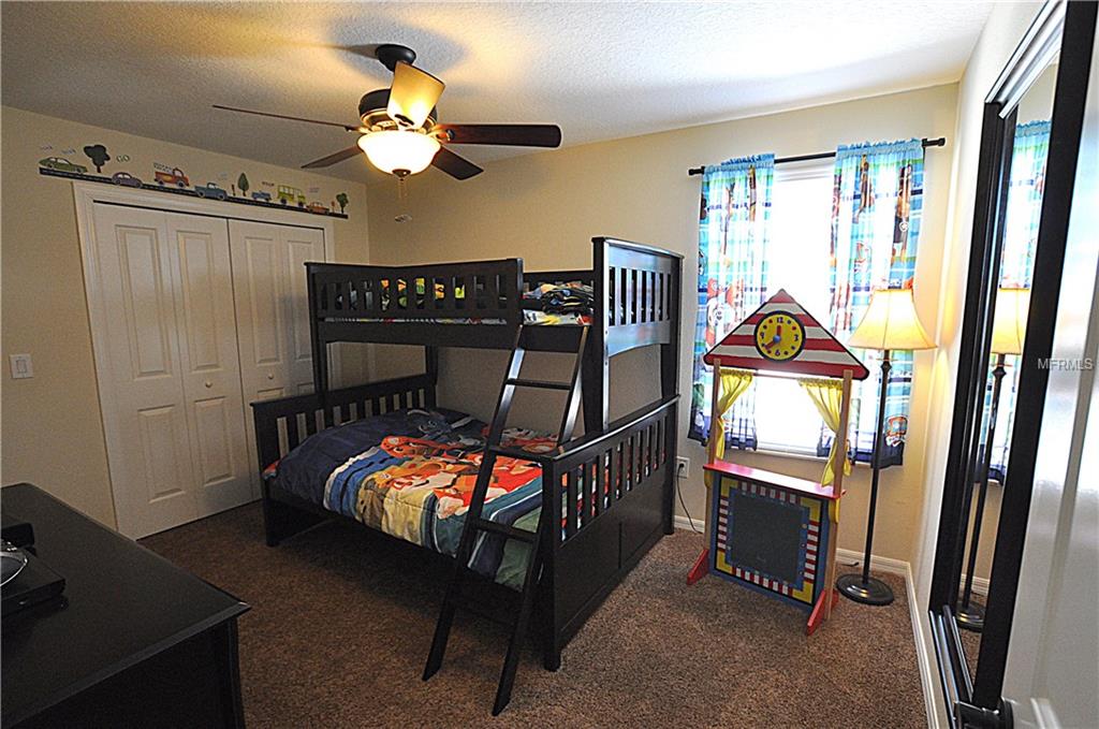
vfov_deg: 71.9
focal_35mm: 16
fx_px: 503
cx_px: 550
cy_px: 364
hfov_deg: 95.1
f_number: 4.5
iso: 800
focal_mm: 11
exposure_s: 1/60
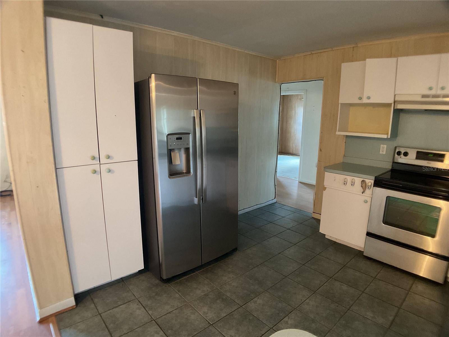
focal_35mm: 29
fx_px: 376
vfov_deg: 48.2
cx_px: 224
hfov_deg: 61.7
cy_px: 168
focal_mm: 3
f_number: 1.8
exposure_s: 1/40
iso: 320
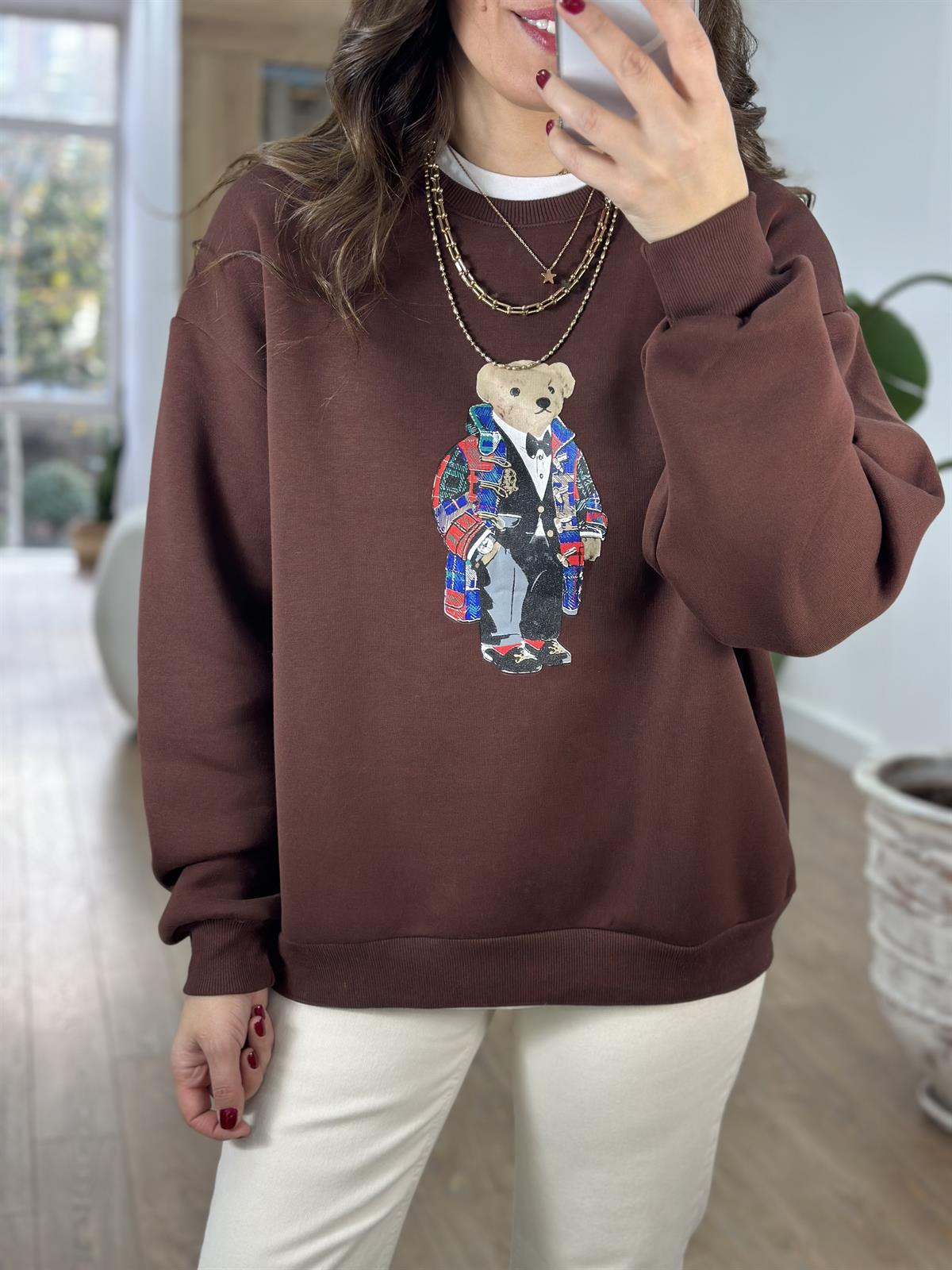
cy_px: 635
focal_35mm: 48
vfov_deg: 39.7
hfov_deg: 30.3
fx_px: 1760
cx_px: 476
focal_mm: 6.86
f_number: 1.78
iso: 125
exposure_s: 1/100
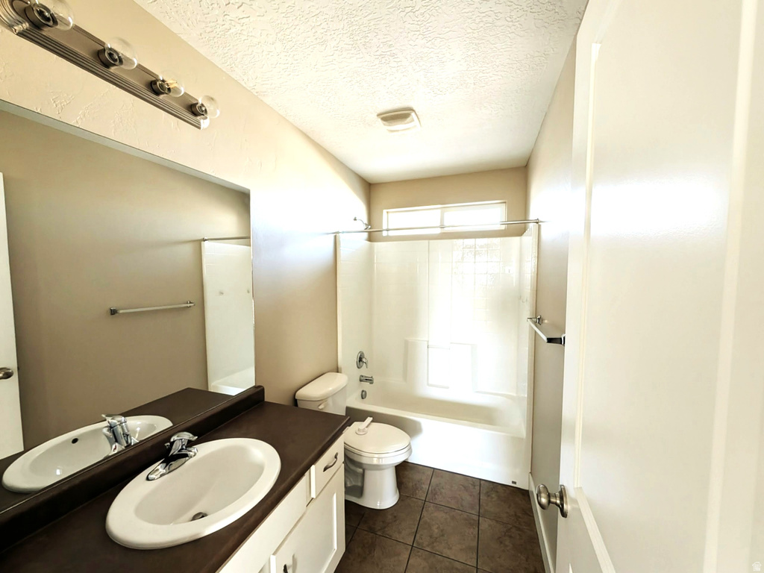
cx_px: 382
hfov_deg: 110.5
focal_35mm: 12
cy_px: 286
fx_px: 265
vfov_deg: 94.5
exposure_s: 1/23.8
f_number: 1.7
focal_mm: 2.02
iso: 56
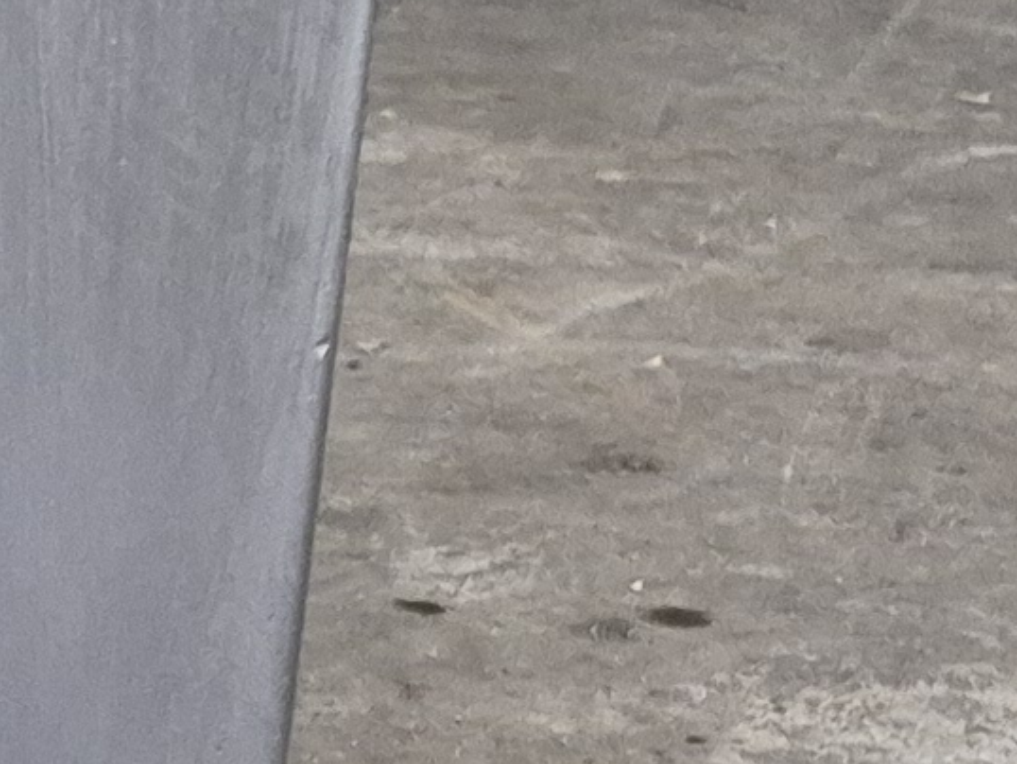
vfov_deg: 8.7
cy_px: 611
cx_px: -1743
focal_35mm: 171
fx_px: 5026
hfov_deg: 9.6
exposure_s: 1/120
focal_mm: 5.4
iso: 640
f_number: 1.8
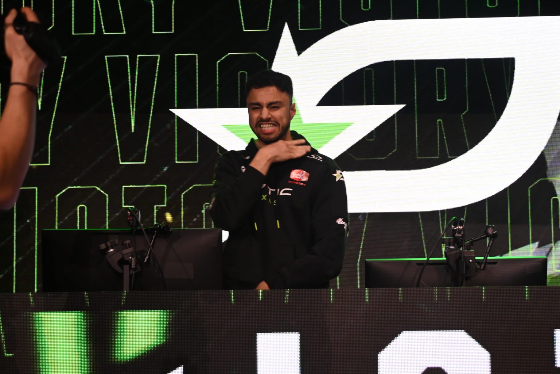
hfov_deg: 27.0
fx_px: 1167
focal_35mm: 75
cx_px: 280
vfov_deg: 18.2
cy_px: 187
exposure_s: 1/80
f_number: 4.8
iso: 720
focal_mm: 50
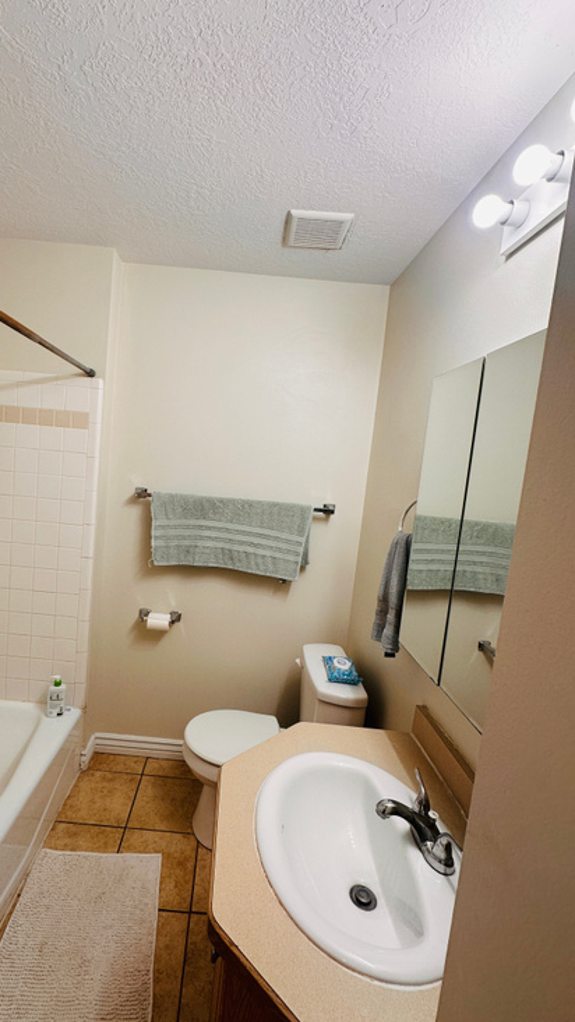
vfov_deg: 99.4
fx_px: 433
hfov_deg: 66.5
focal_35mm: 16
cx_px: 230
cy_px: 503
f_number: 2.2
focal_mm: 2.22
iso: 80
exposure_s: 1/120
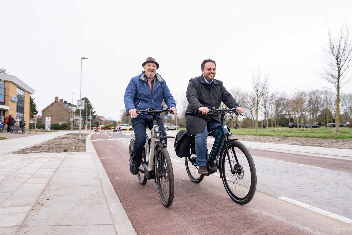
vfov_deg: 53.1
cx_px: 176
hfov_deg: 73.7
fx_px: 235
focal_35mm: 24
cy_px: 118
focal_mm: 24
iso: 125
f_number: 6.3
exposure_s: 1/125
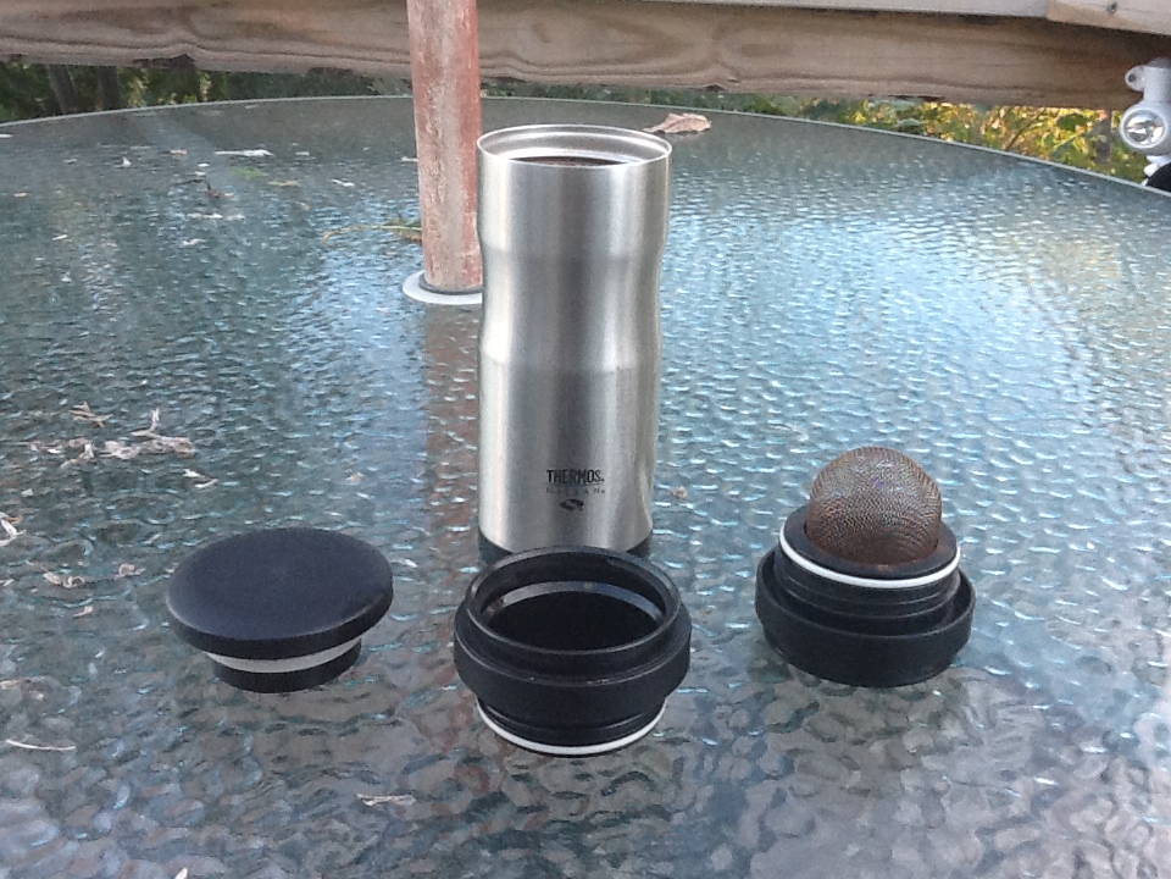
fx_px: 1083
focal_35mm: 32
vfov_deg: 44.2
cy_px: 440
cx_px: 586
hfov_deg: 56.8
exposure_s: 1/60
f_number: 2.4
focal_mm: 2.03
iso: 100
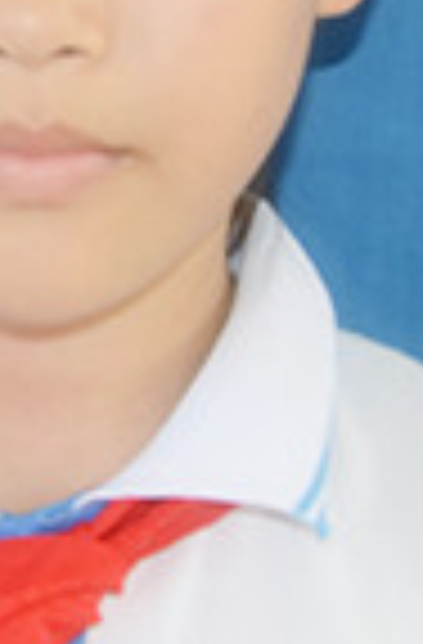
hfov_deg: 13.2
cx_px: 56
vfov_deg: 19.7
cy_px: 50
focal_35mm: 102
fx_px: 1815
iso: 100
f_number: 3.8
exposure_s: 1/60
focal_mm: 24
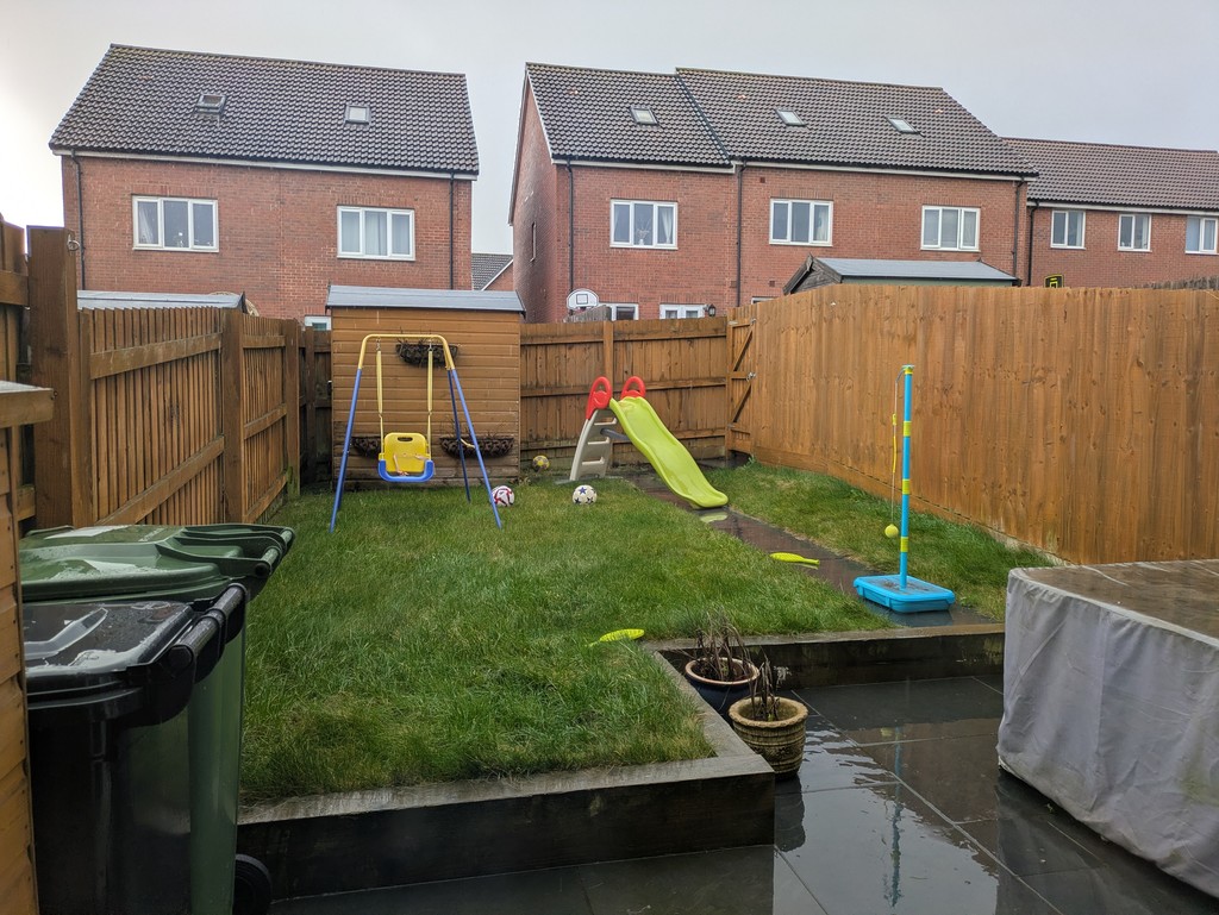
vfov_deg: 54.9
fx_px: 881
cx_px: 610
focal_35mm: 25
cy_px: 458
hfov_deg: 69.4
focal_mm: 5.43
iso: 43
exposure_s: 1/436
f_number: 1.89
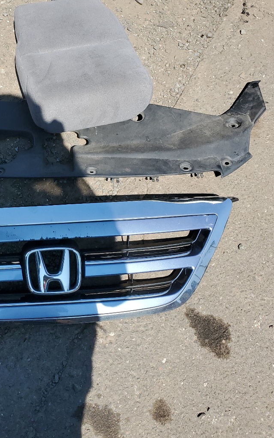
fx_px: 514
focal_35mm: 43
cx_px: 28
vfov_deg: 46.1
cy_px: 188
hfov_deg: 28.7
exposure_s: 1/2000
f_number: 1.5
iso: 50
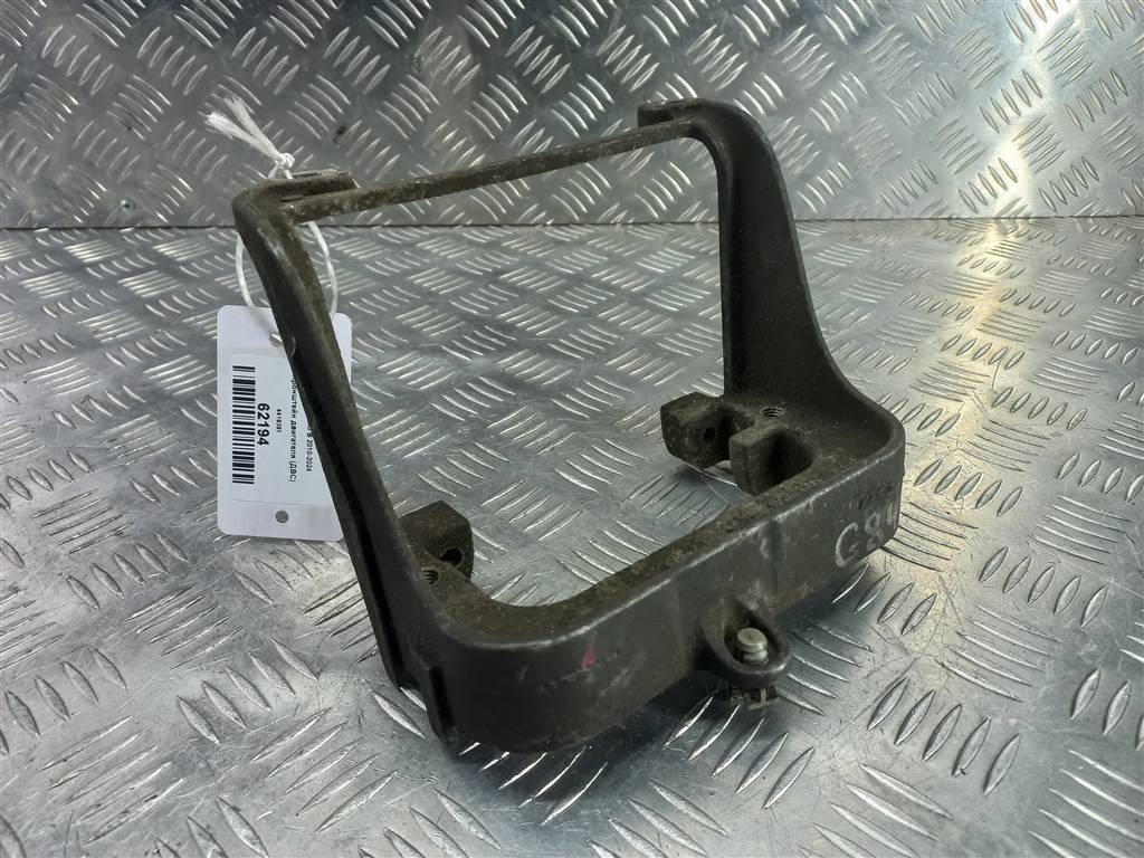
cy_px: 429
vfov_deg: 54.9
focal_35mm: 25
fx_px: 826
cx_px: 572
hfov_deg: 69.4
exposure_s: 1/50
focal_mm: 4.6
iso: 64
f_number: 1.8
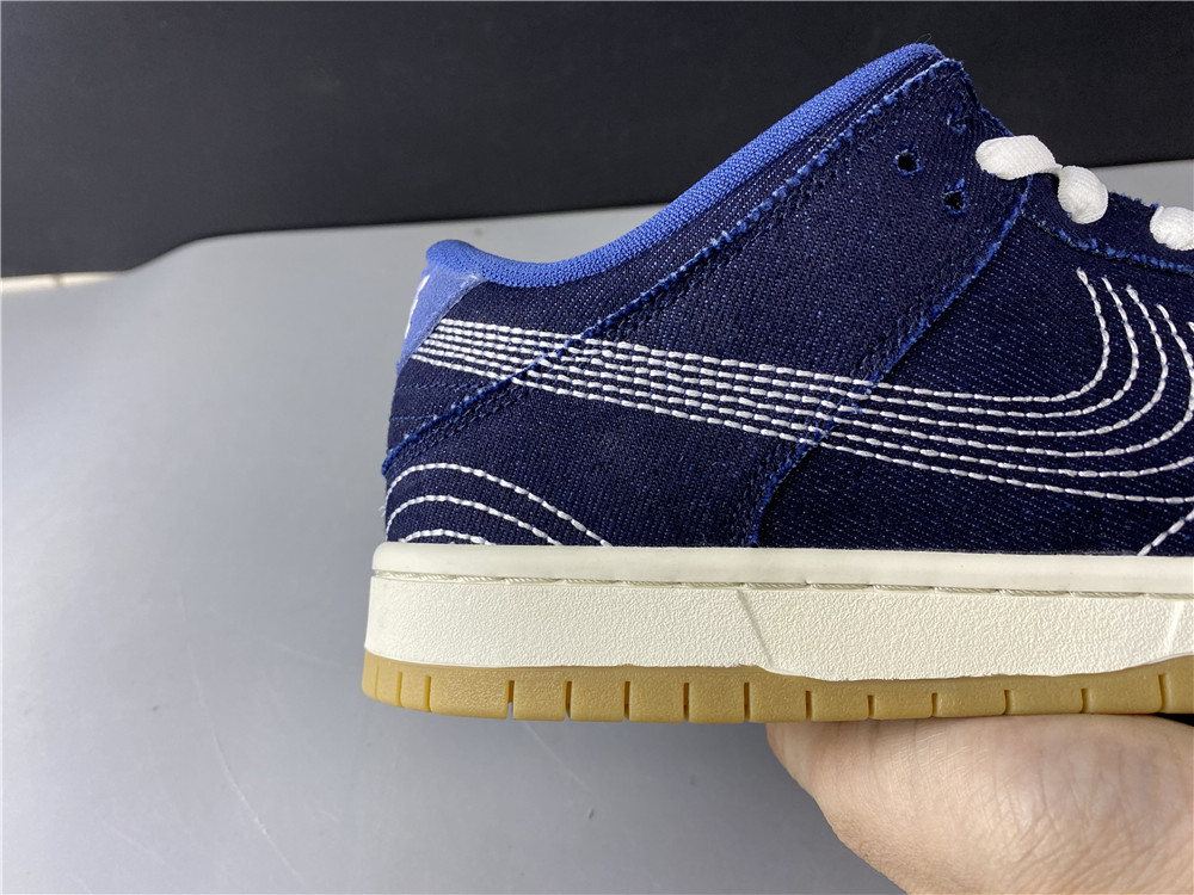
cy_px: 448
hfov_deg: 67.3
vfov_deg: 53.1
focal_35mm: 26
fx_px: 897
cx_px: 597
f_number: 1.8
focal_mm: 4.25
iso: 80
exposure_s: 1/100
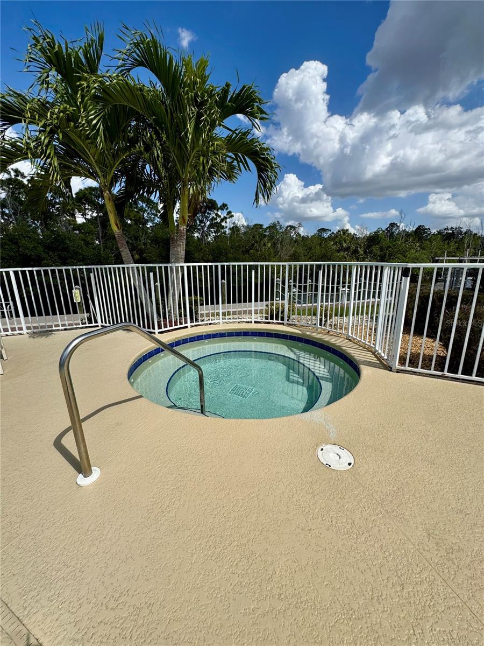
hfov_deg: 85.7
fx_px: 261
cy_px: 323
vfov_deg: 102.1
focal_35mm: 14
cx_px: 242
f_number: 2.2
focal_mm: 2.22
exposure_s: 1/2584
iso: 50
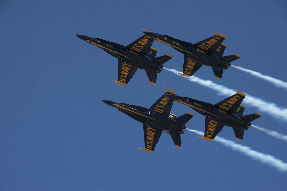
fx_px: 996
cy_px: 96
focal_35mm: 125
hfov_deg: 16.4
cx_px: 144
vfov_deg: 11.0
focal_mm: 125
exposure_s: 1/250
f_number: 18
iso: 200
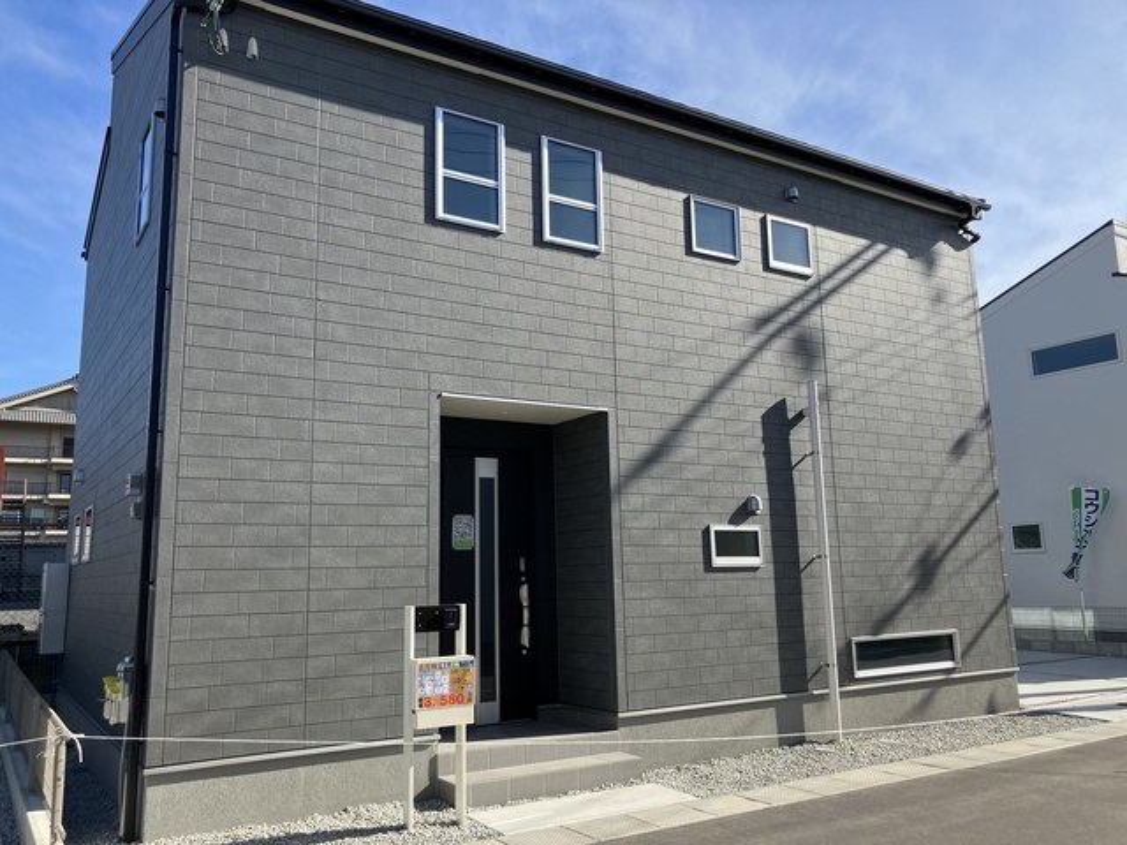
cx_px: 564
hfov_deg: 63.4
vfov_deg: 49.7
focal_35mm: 28
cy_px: 422
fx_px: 912
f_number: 1.8
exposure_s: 1/1230
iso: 32
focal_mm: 3.99
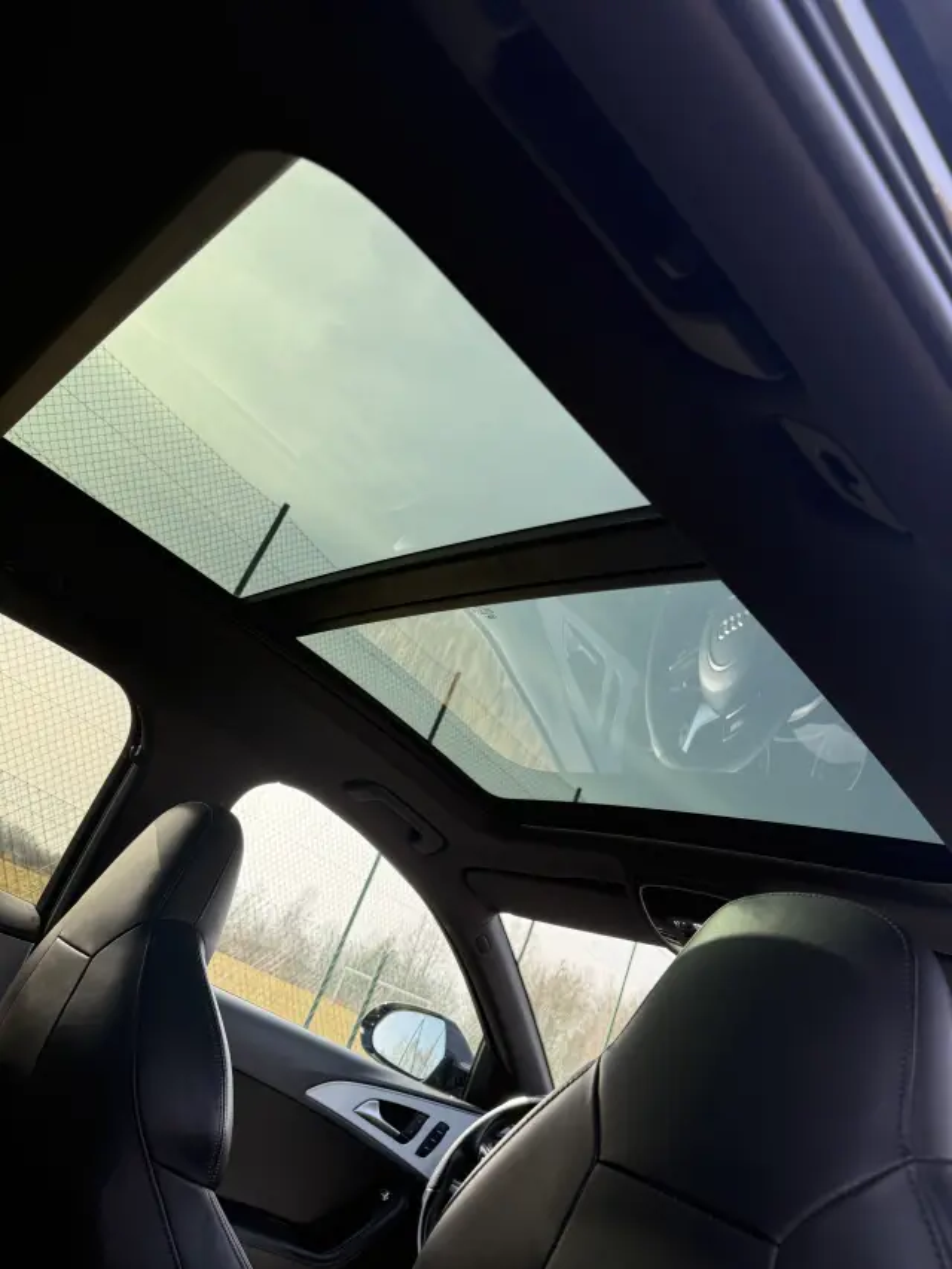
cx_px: 476
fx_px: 880
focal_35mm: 24
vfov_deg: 71.6
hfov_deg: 56.8
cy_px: 634
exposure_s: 1/671
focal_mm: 6.76
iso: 100
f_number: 1.78
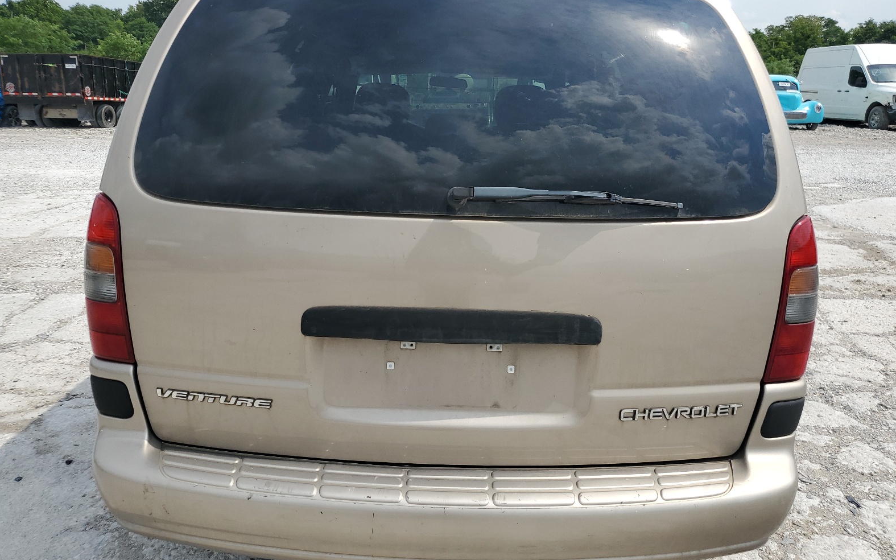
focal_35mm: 28
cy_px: 273
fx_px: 684
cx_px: 453
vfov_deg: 44.5
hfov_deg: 66.5
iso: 50
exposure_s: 1/3333
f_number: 1.5
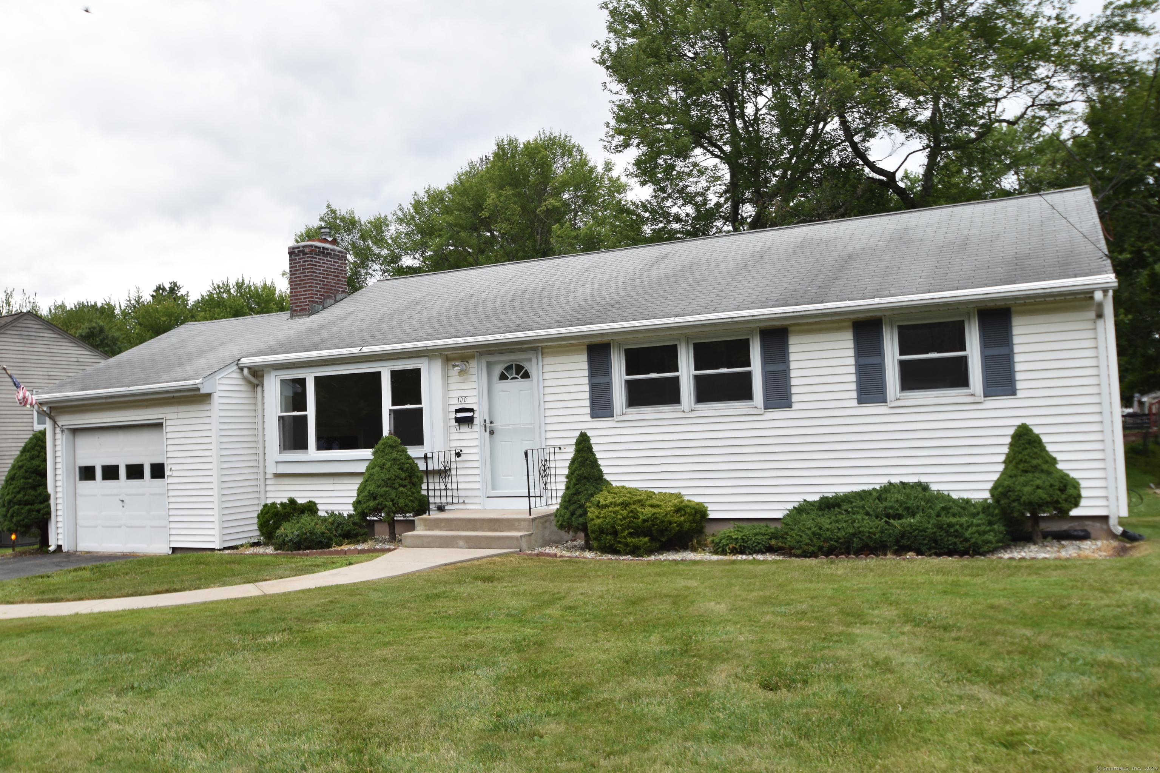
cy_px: 386
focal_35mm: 30
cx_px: 580
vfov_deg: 43.6
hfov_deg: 61.9
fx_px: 967
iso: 100
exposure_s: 1/200
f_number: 9
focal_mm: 20
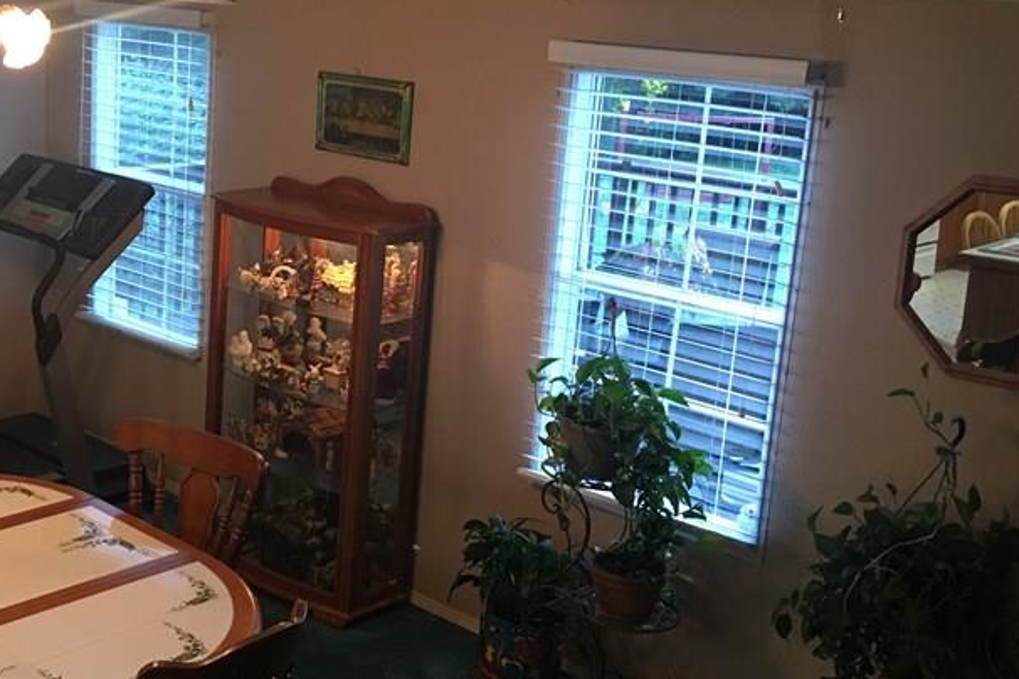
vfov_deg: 26.5
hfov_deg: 37.8
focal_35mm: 51
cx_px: 246
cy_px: 316
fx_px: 1443
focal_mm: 4.15
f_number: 2.2
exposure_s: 1/15
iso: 64
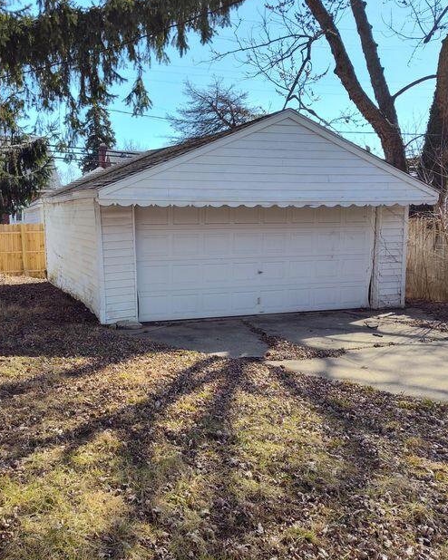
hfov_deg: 46.0
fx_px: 514
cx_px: 132
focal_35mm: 31
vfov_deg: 57.2
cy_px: 284
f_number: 1.8
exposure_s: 1/1263
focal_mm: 5.56
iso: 100
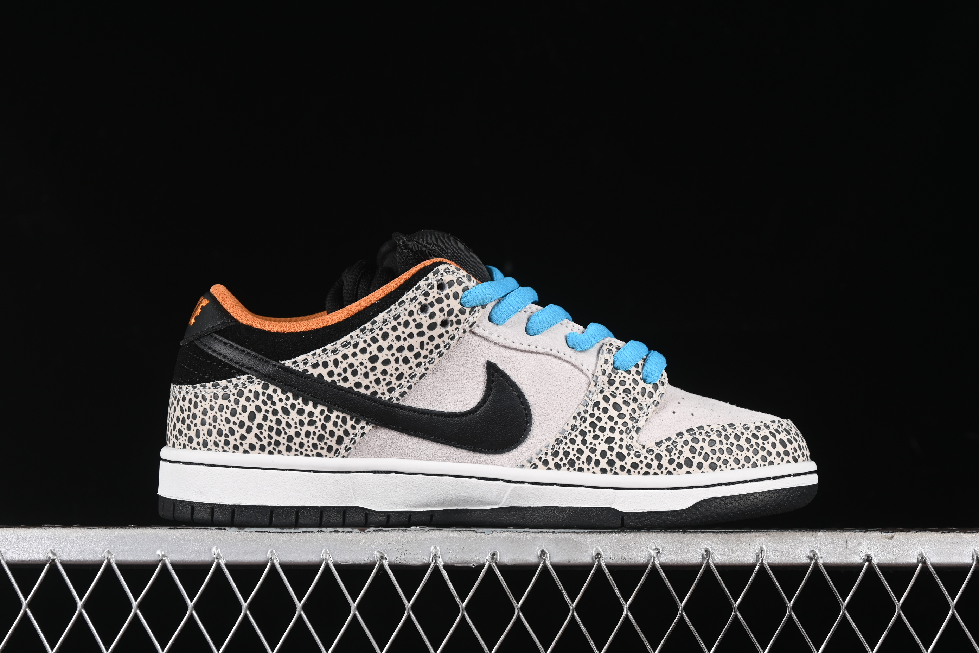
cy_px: 326
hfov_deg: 27.0
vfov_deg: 18.2
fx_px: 2039
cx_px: 490
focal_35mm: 75
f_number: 7.1
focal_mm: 50
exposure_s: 1/80
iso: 160
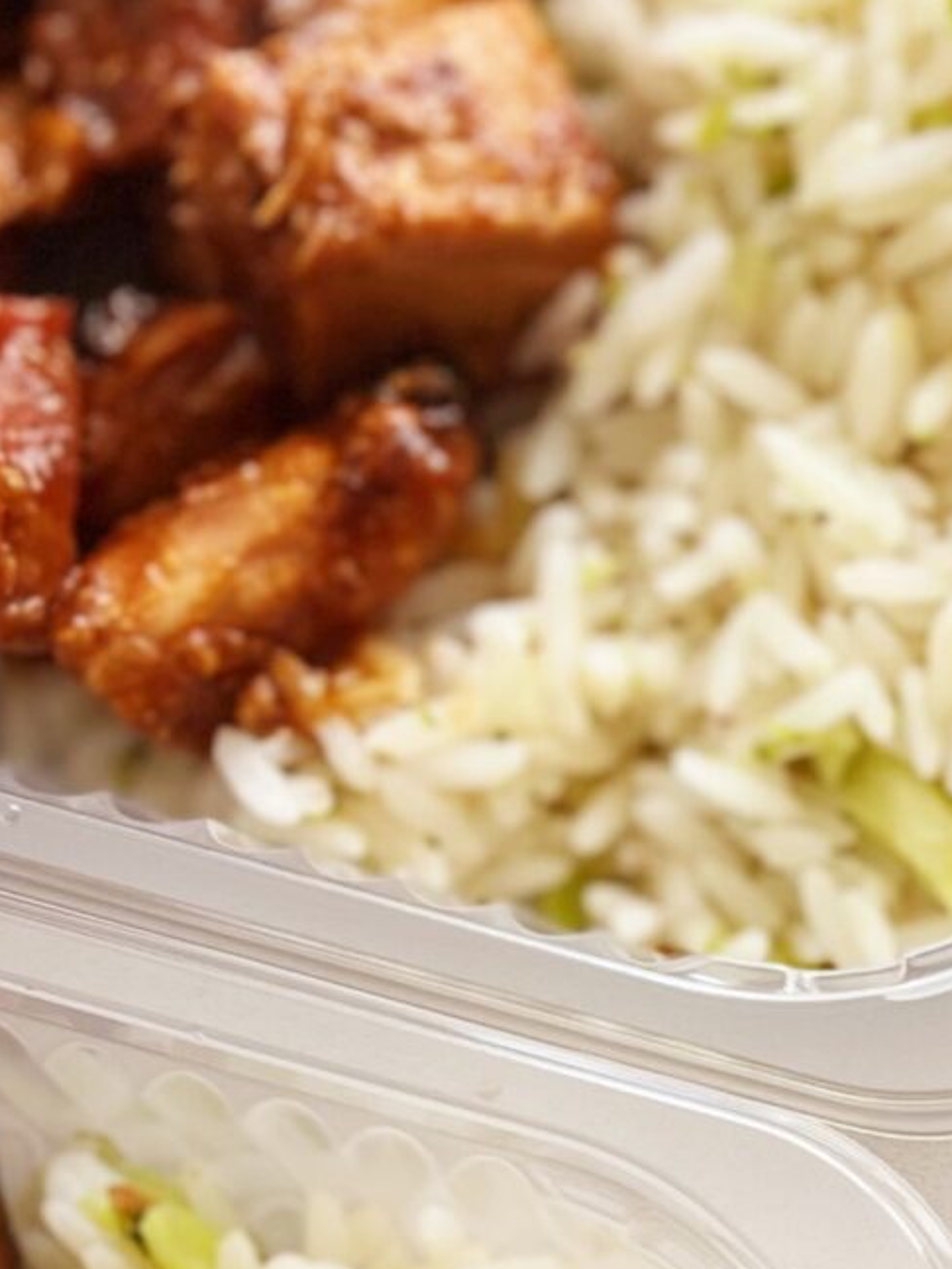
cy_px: 780
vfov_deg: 19.0
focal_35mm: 103
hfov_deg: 13.3
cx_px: 1553
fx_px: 3774
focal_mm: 5.1
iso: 40
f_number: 1.6
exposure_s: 1/122
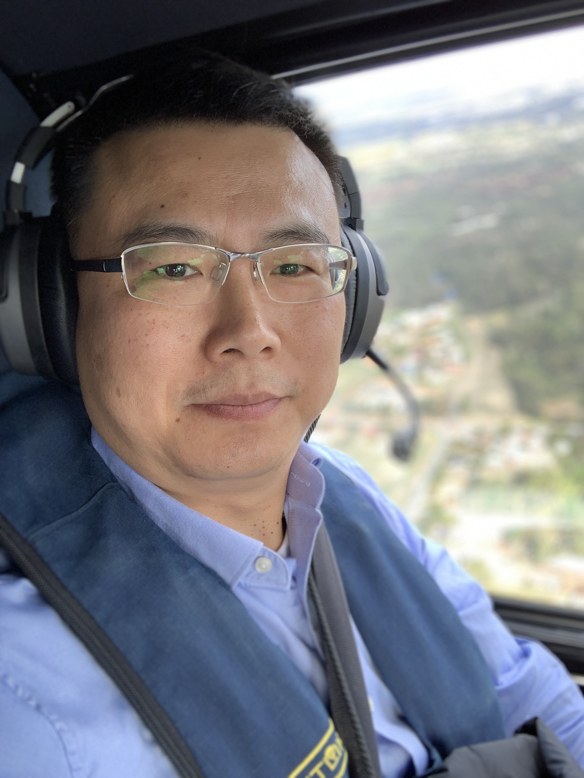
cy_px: 389
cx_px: 292
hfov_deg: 44.2
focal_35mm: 32
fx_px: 720
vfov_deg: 56.8
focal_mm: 2.87
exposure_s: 1/121
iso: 64
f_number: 2.2
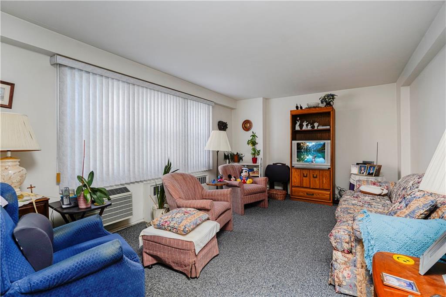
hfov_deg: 95.0
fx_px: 204
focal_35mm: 16
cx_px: 223
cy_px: 148
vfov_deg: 72.0
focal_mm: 16.5
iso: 100
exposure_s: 1/40
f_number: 4.5
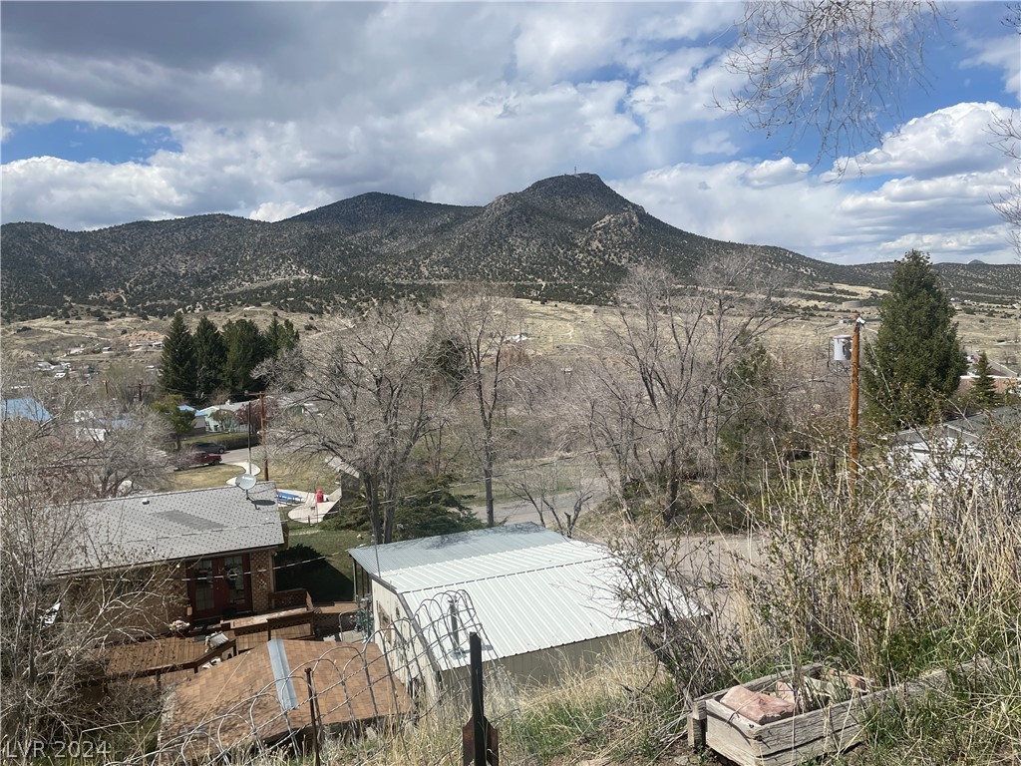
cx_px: 510
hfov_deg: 67.3
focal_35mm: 26
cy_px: 383
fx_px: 767
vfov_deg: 53.1
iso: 32
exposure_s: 1/5814
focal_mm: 4.2
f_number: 1.6
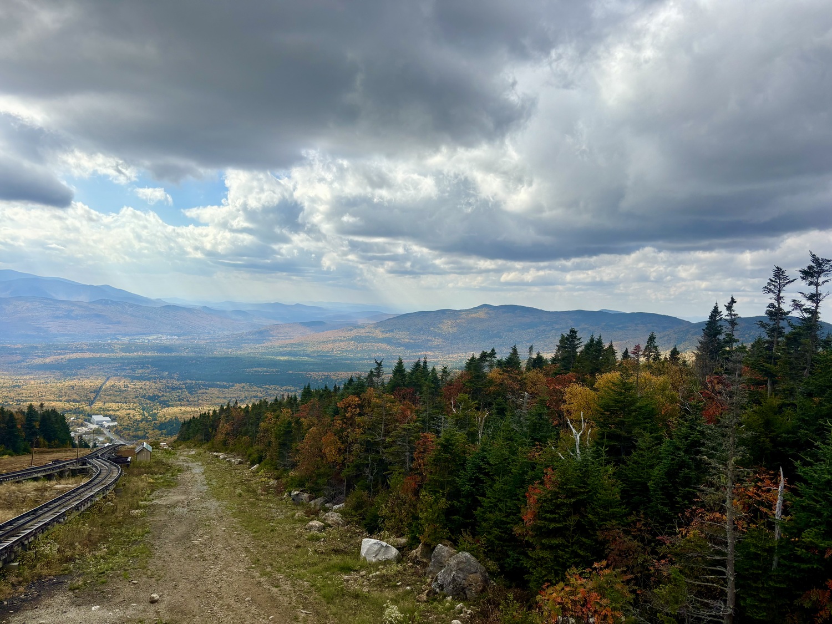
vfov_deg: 53.1
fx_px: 625
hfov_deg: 67.3
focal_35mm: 26
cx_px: 416
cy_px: 312
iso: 50
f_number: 1.6
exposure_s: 1/3788
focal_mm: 5.96
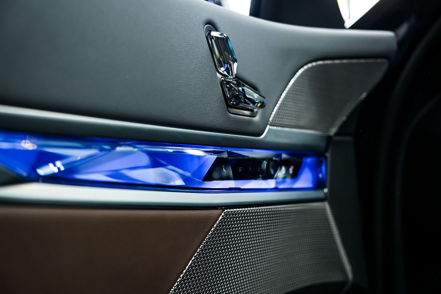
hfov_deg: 38.9
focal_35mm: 51
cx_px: 220
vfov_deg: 26.5
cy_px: 147
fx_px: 625
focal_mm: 34.3
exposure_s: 1/60
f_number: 3.6
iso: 800
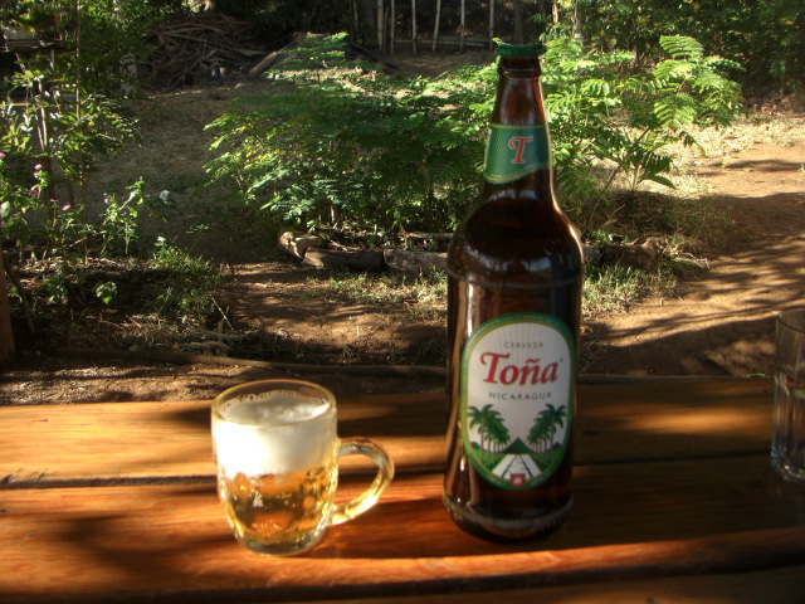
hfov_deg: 49.0
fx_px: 884
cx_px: 402
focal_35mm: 38
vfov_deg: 37.7
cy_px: 302
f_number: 3.4
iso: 64
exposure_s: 1/125
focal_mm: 6.3
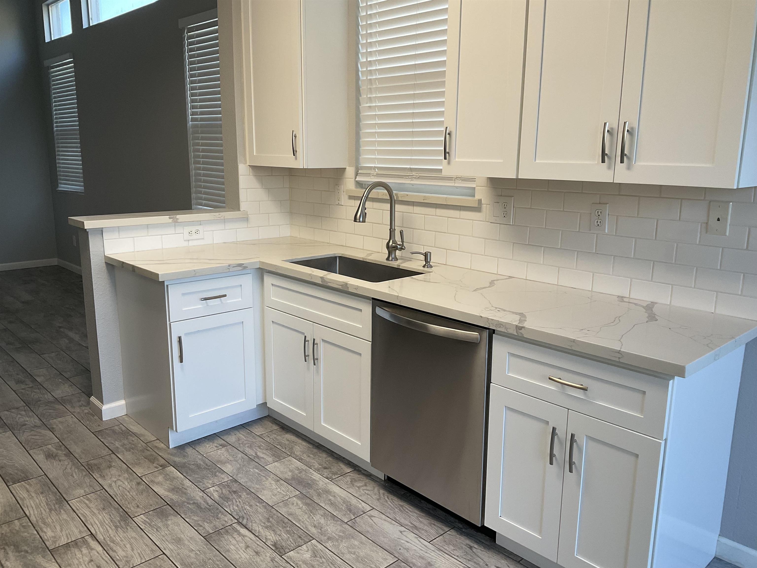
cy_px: 284
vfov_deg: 48.2
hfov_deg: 61.7
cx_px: 378
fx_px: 634
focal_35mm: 29
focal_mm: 3
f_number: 1.8
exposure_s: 1/120
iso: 64
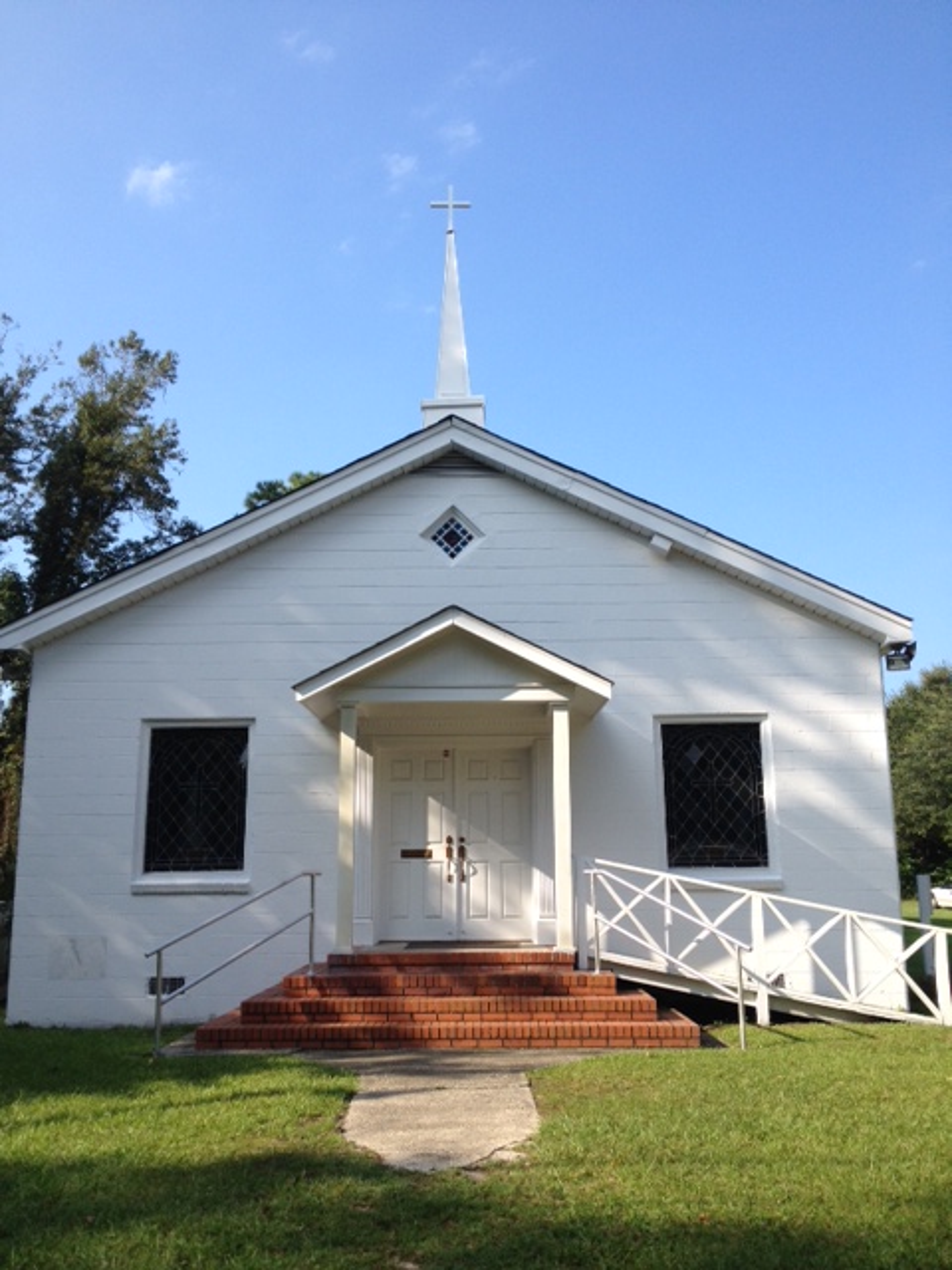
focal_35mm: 35
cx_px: 476
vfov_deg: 52.6
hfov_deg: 40.7
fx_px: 1283
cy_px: 635
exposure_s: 1/1022
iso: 50
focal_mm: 4.28
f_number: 2.4
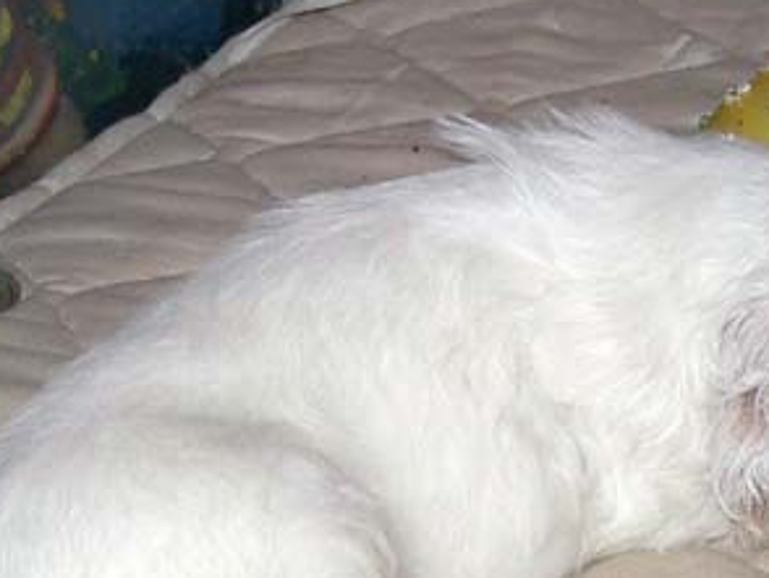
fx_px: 2157
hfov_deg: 20.0
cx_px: 615
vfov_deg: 15.2
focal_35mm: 97
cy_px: 409
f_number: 2.6
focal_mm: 5.8
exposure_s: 1/60
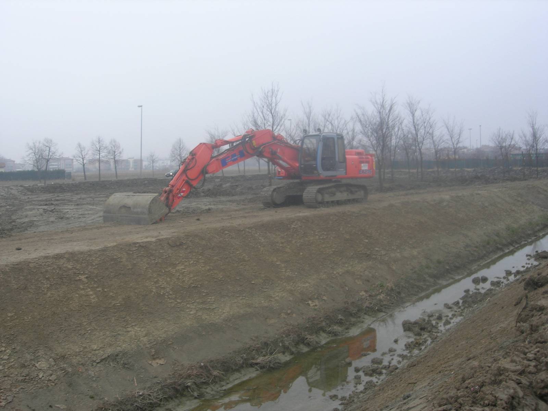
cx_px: 274
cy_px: 206
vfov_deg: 37.7
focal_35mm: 38
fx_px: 602
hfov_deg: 49.0
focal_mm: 7.8
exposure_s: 1/75
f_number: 4.8
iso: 64
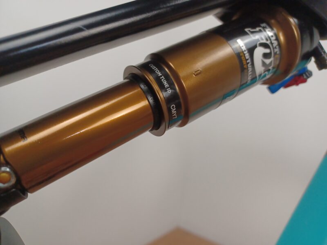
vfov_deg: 54.9
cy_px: 122
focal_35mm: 25
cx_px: 164
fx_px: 236
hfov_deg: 69.4
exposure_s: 1/100
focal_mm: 4.6
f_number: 1.8
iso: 400
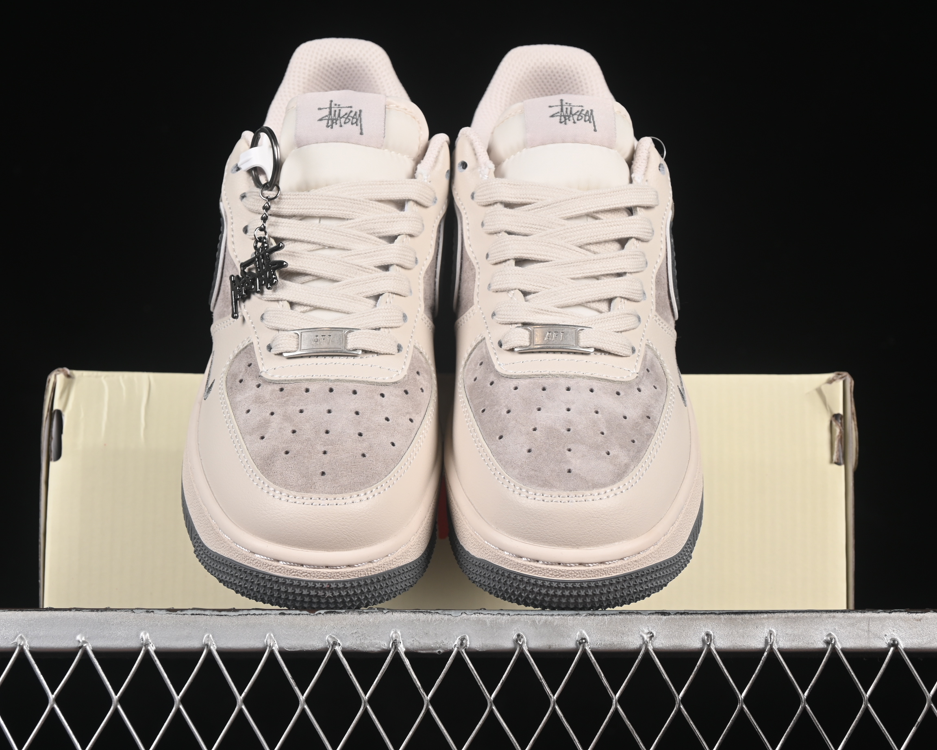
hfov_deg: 22.5
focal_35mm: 85
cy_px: 373
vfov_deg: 18.1
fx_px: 2357
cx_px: 436
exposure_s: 1/80
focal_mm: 50
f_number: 7.1
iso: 160
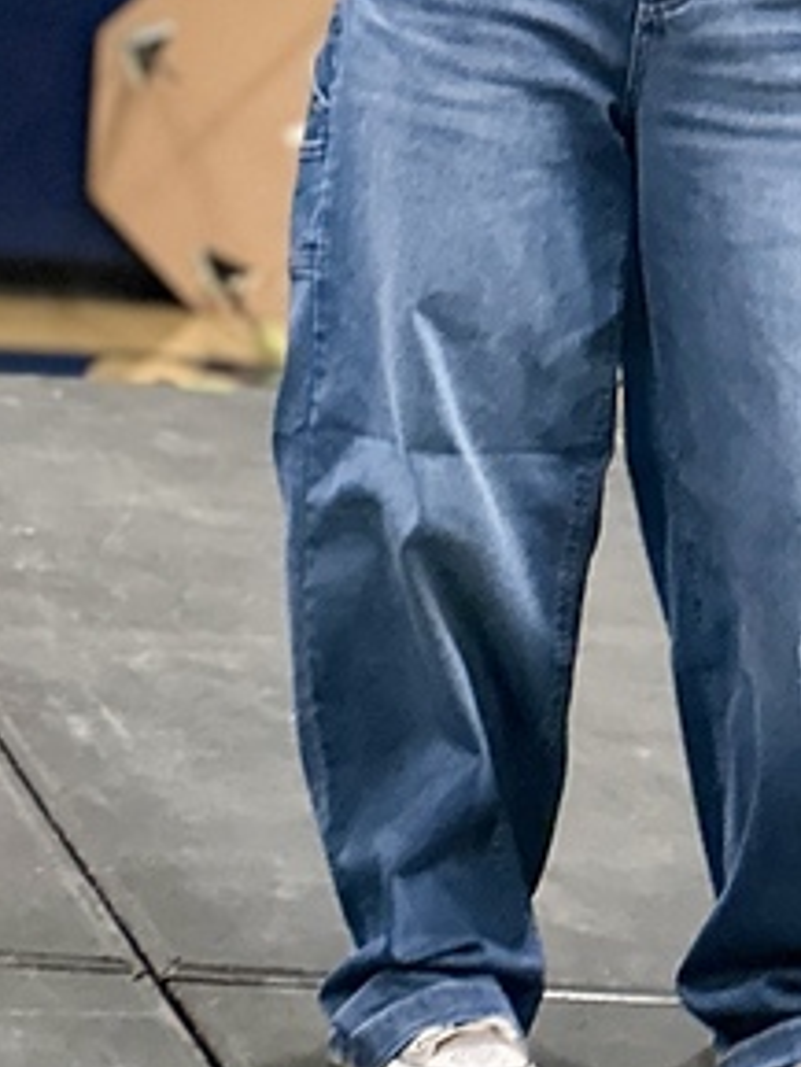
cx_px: -373
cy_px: -126
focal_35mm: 85
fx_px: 2621
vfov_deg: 21.7
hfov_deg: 16.0
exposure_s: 1/60
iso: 640
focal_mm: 6.86
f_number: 1.78
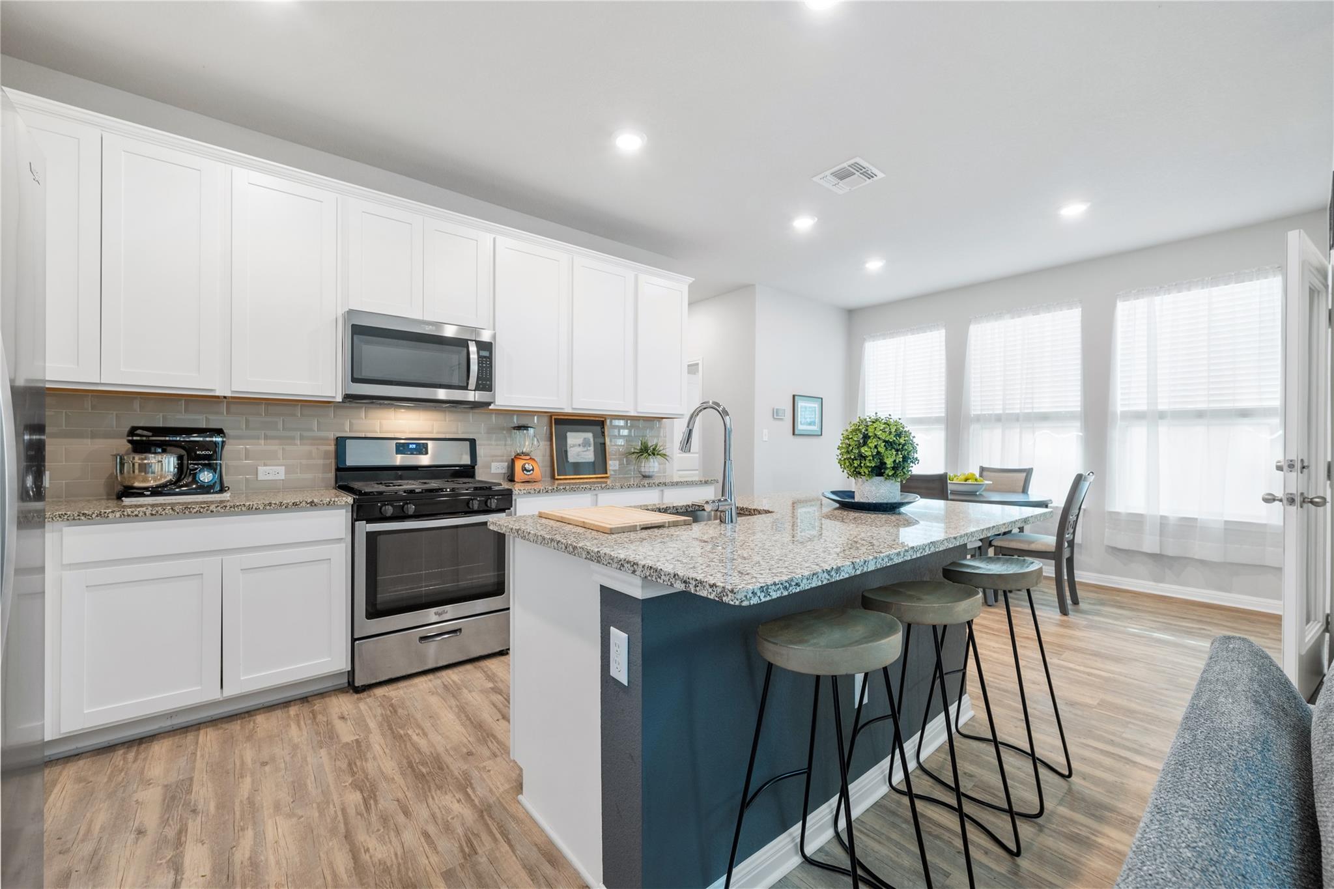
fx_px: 519
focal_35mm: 14
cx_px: 667
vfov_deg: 81.2
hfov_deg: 104.3
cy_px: 444
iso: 250
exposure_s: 1/1.25
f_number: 8
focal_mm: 14
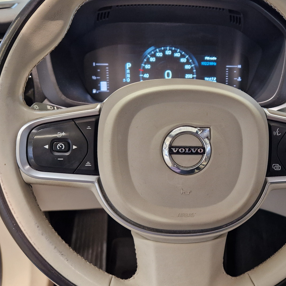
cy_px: 134
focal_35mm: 38
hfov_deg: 43.3
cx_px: 188
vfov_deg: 43.8
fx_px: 355
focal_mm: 5.4
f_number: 1.8
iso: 250
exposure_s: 1/100
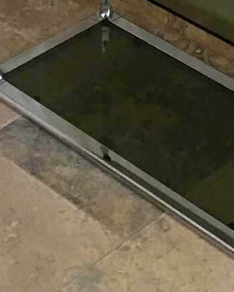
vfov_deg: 12.7
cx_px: 203
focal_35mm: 131
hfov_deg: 11.7
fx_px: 1133
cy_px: -313
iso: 125
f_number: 2.2
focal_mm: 4.15
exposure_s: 1/33
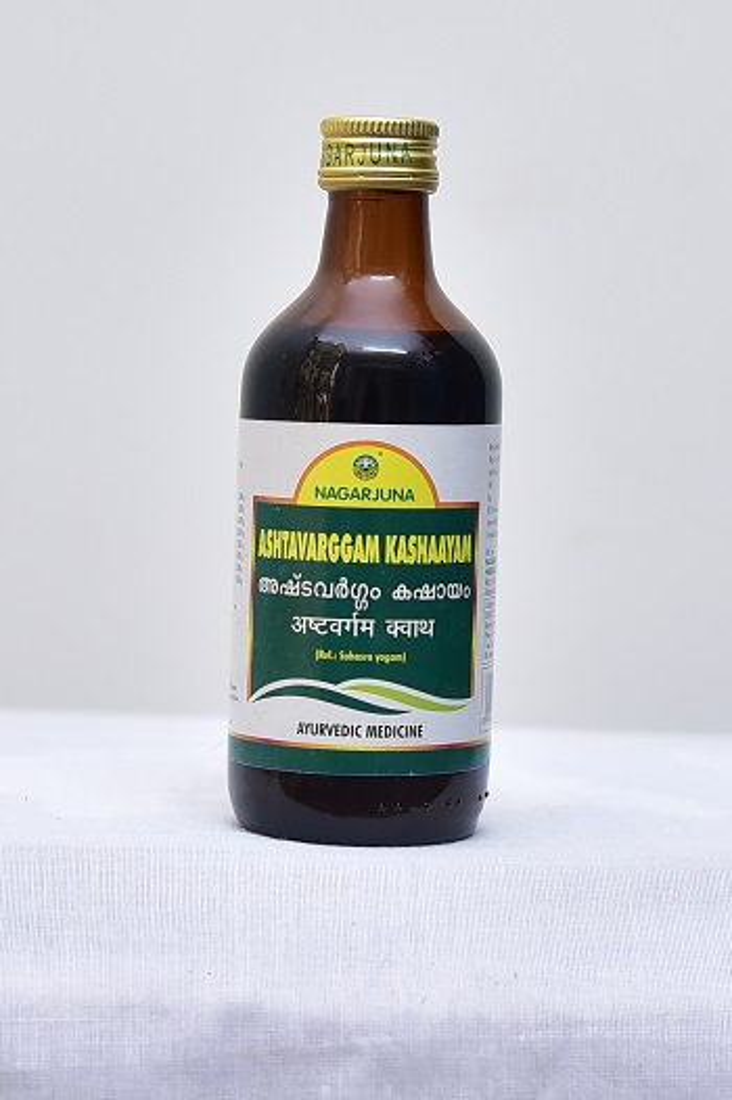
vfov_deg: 44.5
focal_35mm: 44
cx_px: 366
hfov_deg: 30.5
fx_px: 1344
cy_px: 550
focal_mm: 44
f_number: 4
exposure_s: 1/100
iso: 1250
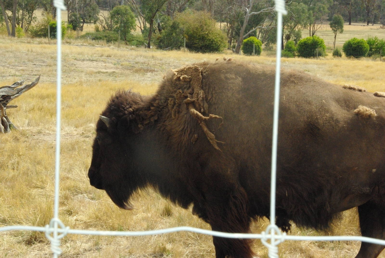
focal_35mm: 79
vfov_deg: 17.3
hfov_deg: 25.6
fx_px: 846
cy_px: 129
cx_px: 192
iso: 1600
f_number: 22
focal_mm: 53
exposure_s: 1/180
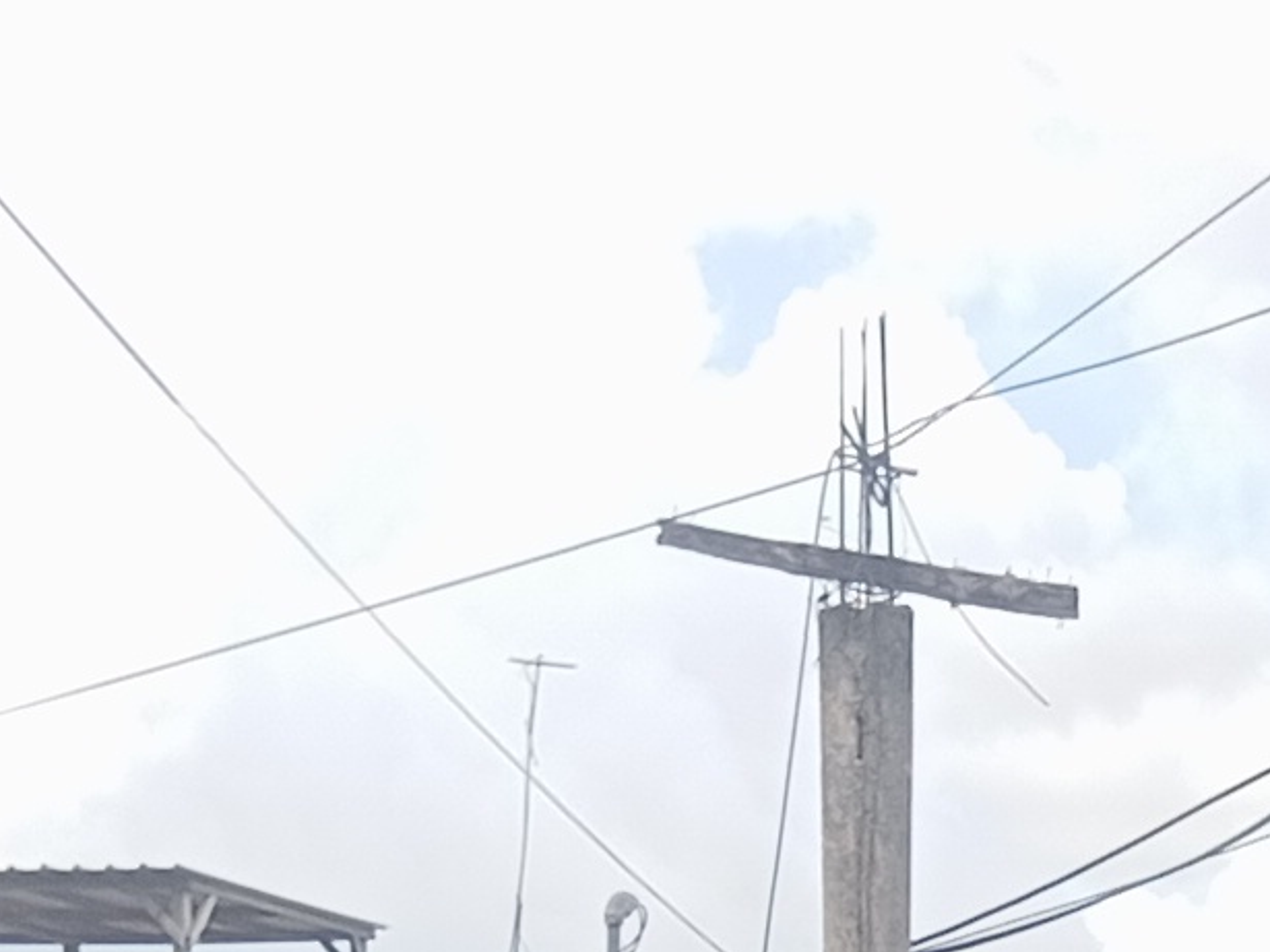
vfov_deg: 7.1
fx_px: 6823
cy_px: 2916
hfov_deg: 10.2
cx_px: 1982
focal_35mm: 186
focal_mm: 4.22
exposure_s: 1/292
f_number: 1.8
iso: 54
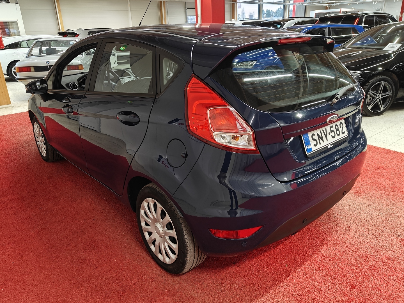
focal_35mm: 27
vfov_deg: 51.4
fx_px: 315
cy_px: 152
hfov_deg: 65.3
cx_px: 202
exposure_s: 1/50
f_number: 1.8
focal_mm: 5.59
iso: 80
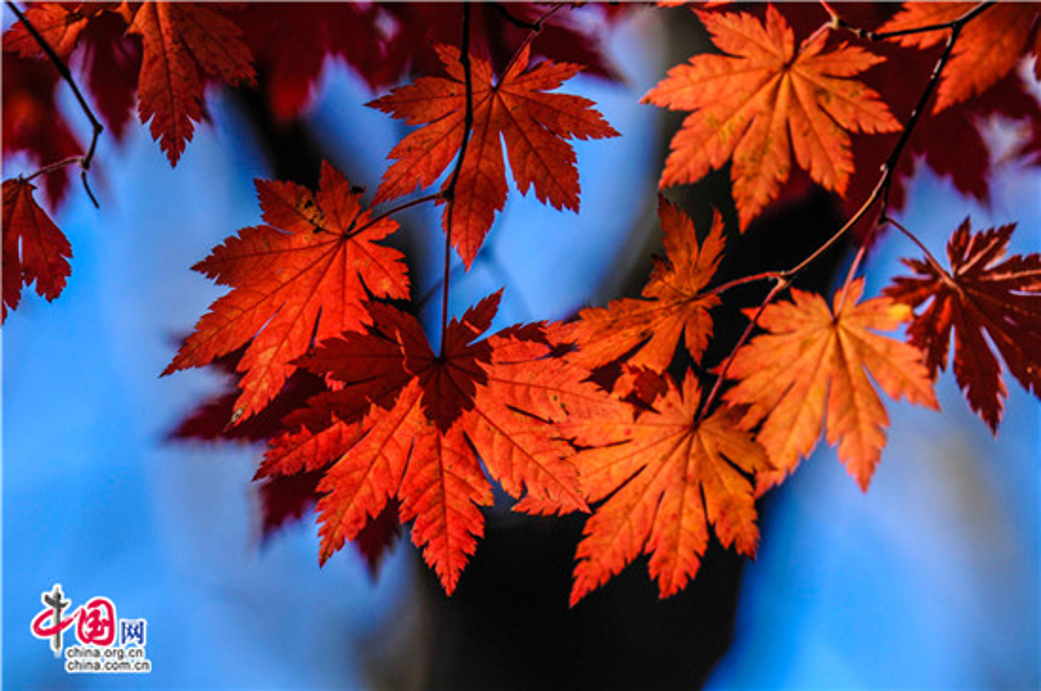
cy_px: 346
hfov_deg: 6.9
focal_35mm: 300
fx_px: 8662
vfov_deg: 4.6
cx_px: 520
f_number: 5.6
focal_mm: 200
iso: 320
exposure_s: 1/640
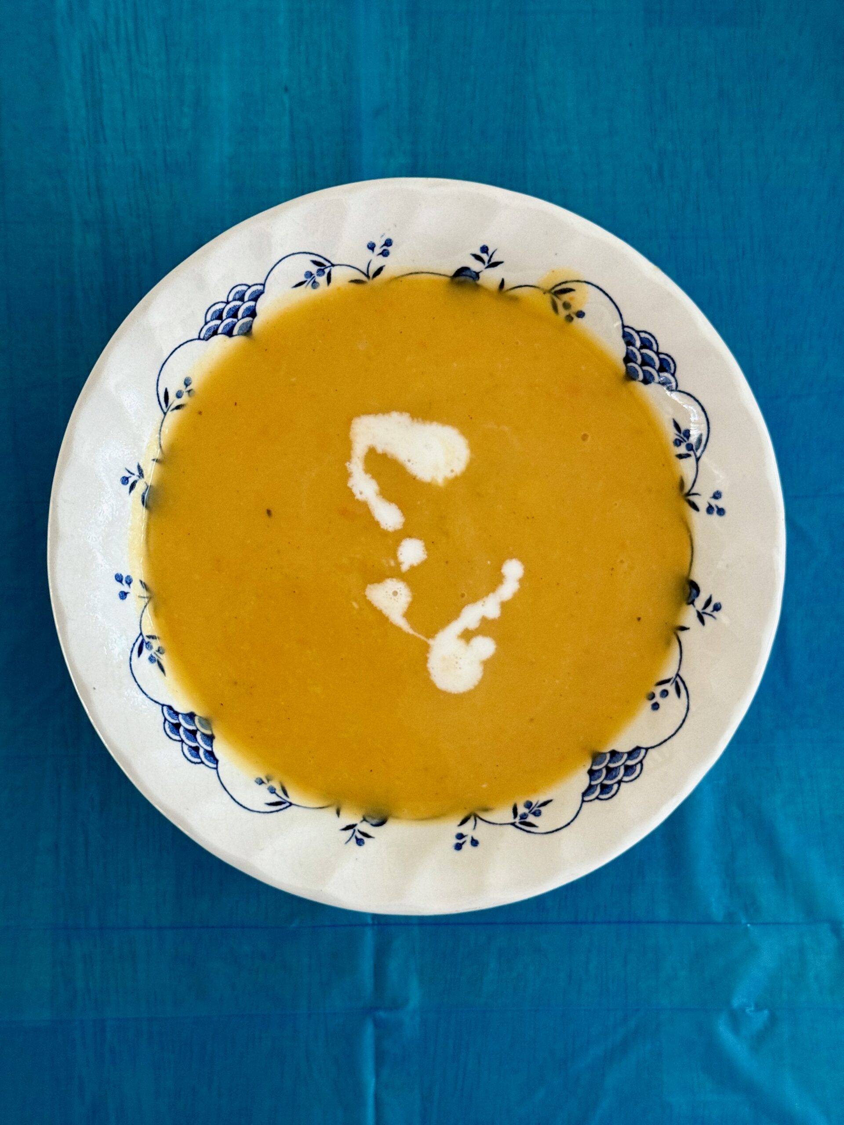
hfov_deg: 30.3
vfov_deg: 39.7
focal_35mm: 48
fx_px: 1560
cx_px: 422
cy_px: 562
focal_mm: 6.76
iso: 250
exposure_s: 1/50
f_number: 1.78
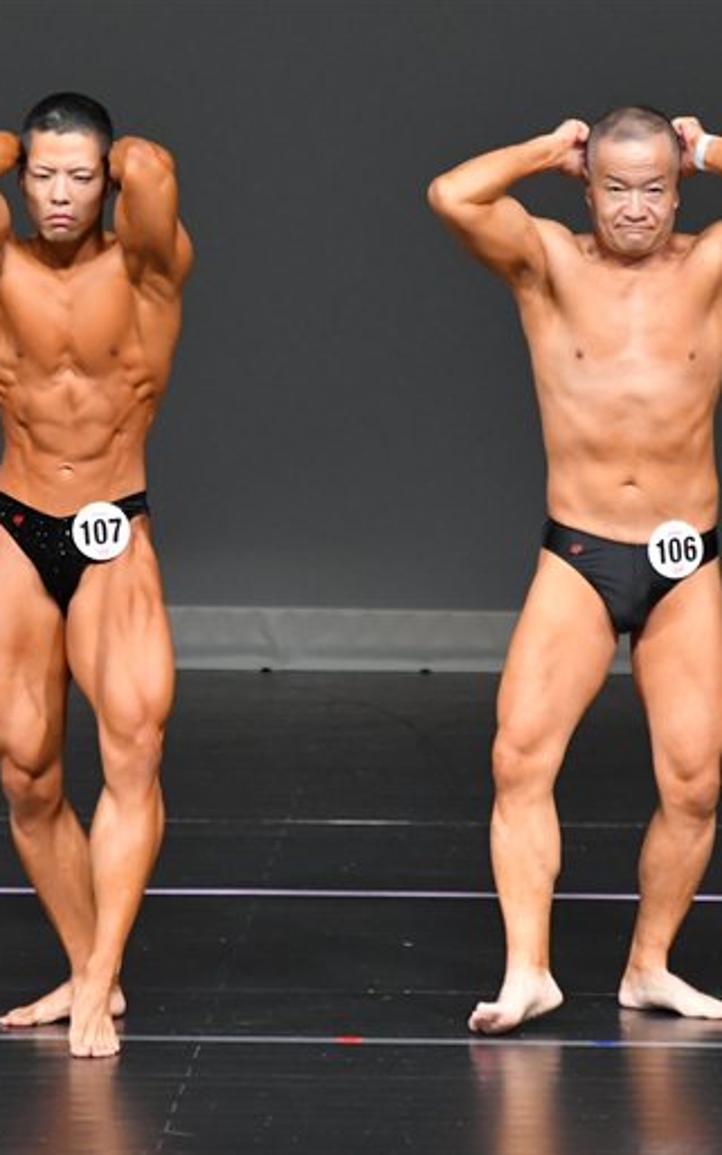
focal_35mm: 530
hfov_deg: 2.5
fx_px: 16695
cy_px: 578
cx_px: 334
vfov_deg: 4.0
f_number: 5.6
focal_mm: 230
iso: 4000
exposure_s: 1/400
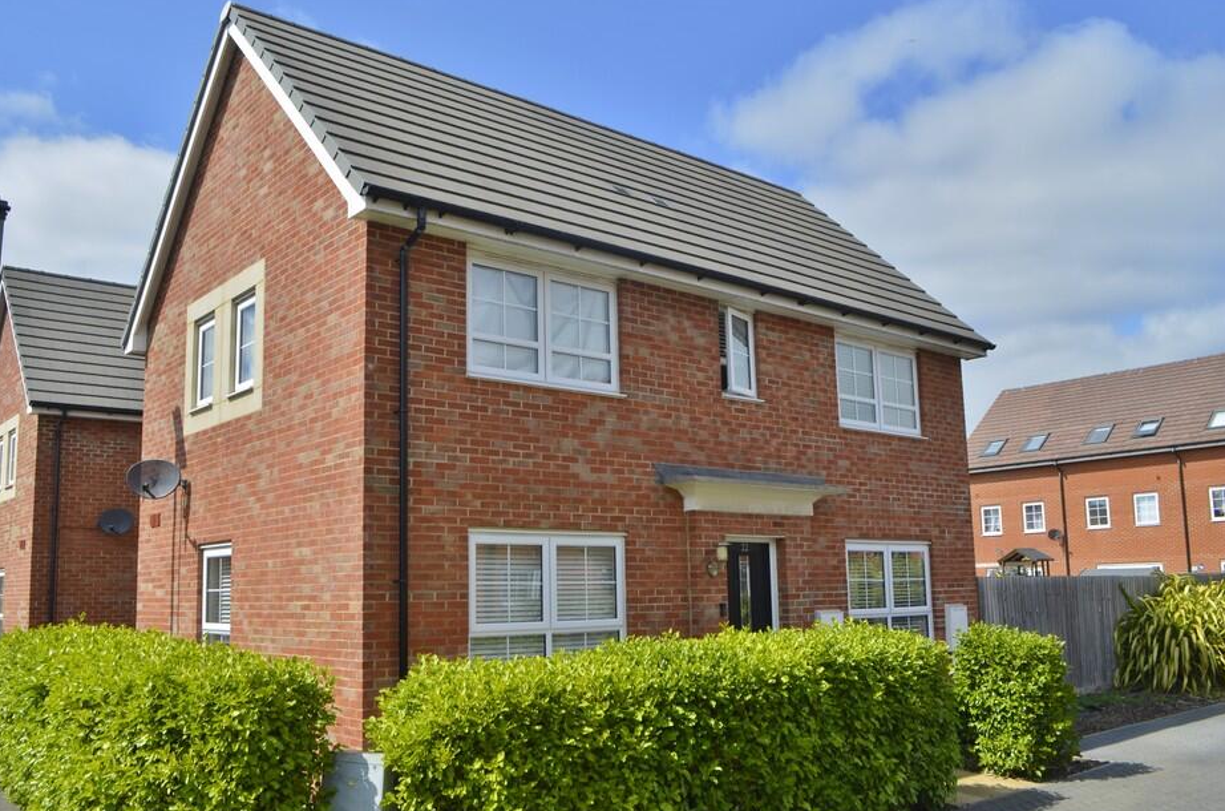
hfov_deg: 61.9
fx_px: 1018
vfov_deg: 43.4
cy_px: 403
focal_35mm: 30
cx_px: 549
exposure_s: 1/250
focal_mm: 18
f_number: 8
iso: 110
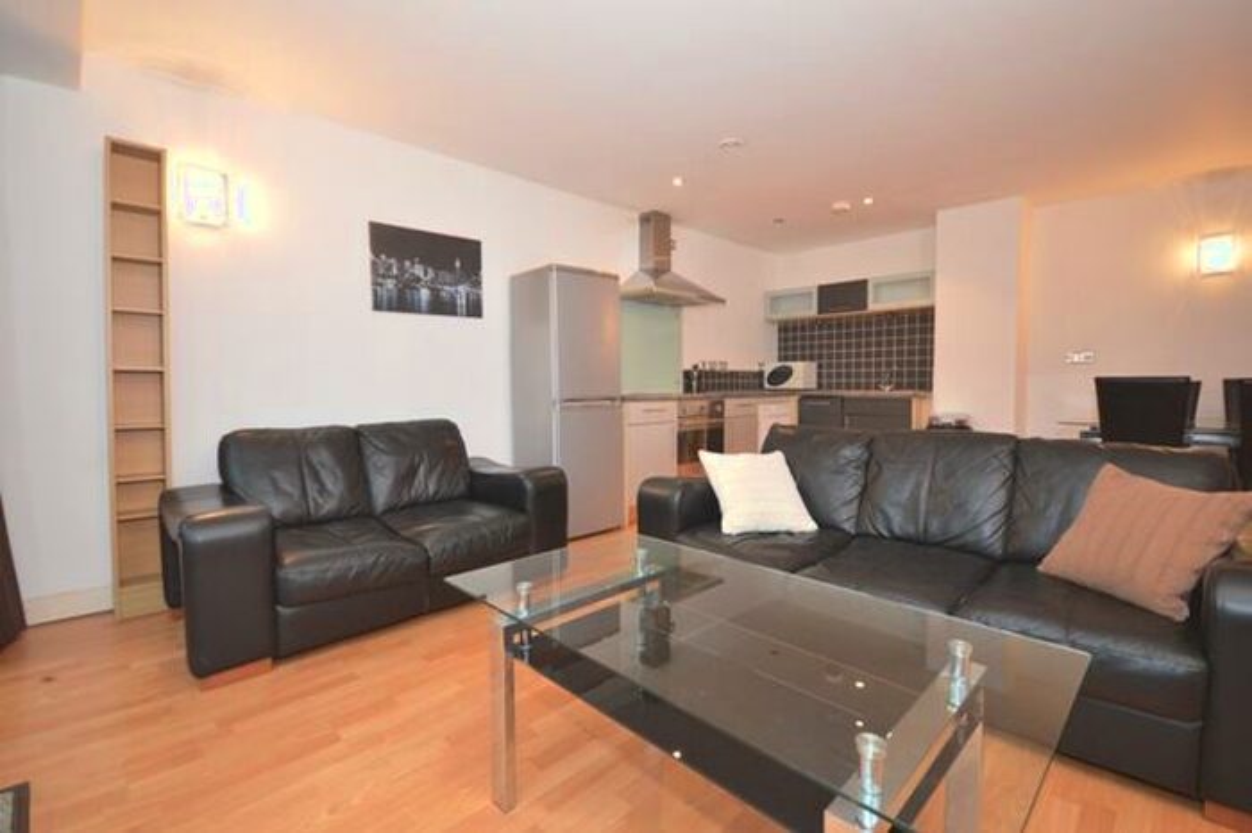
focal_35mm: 15
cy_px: 416
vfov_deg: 77.3
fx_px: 521
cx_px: 626
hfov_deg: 100.4
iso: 900
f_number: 4
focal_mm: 10
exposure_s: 1/60
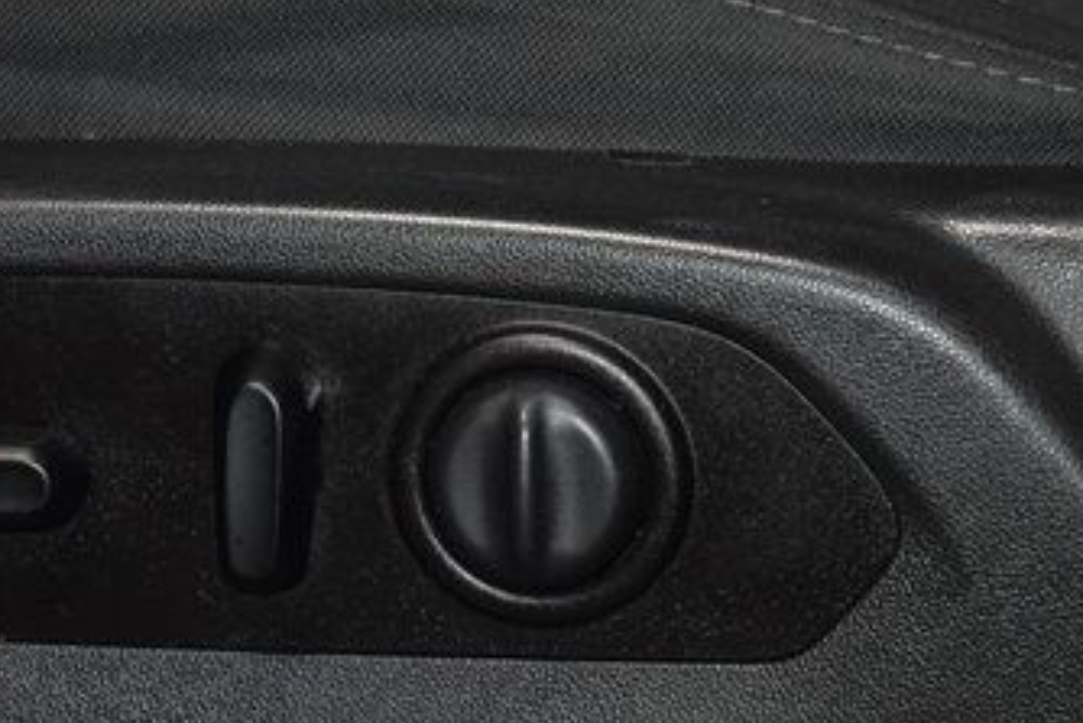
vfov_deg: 6.8
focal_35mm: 201
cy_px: 449
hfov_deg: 10.2
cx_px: 269
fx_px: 6049
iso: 2200
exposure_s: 1/125
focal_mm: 70
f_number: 4.5
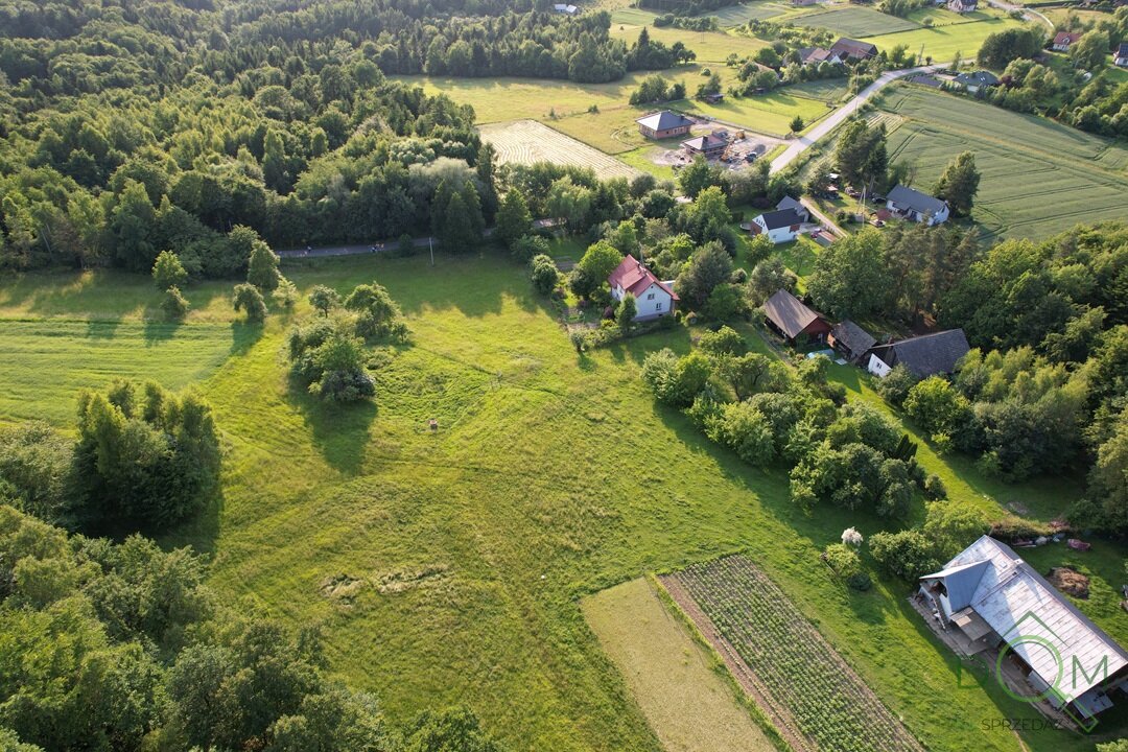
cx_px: 564
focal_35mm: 22
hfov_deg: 78.6
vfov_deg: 57.2
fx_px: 689
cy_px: 376
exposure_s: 1/320
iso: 110
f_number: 2.8
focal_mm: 8.38
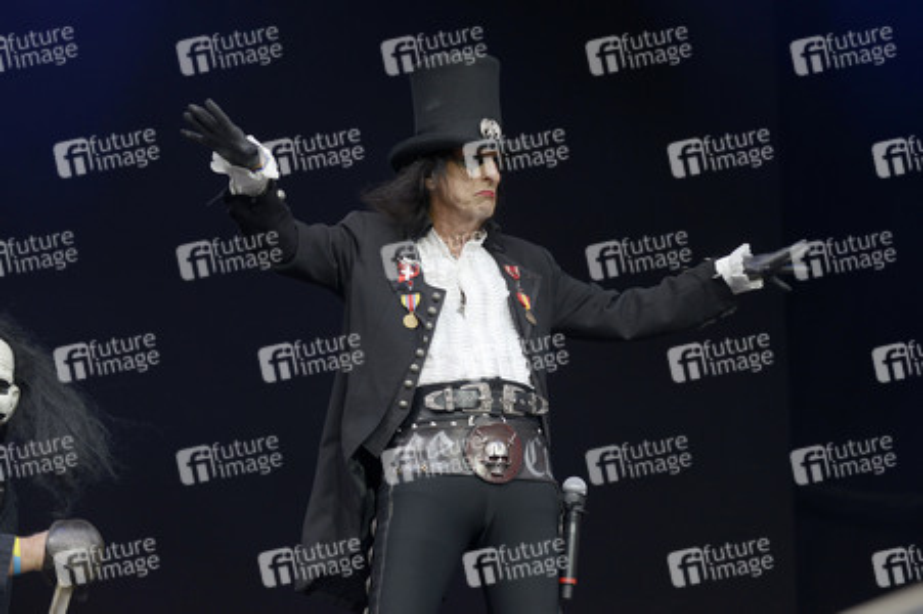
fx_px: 2690
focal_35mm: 105
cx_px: 462
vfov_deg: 13.0
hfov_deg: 19.5
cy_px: 307
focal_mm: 105
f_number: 5
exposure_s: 1/800
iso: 320
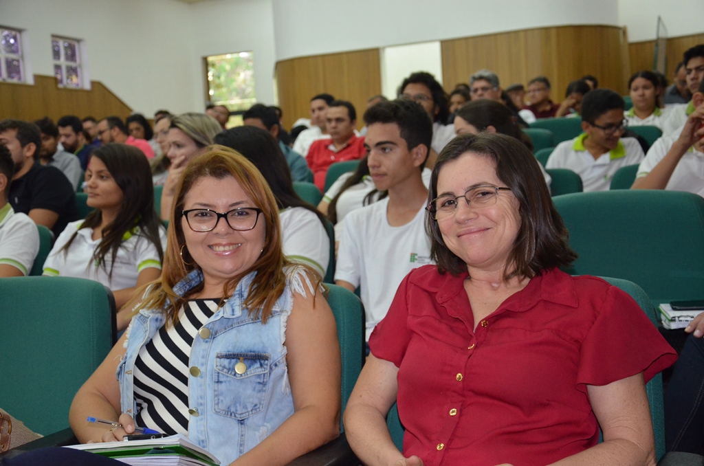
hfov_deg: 37.9
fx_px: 1024
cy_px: 233
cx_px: 352
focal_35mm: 52
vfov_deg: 25.6
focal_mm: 35
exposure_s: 1/60
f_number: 4.5
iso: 1600
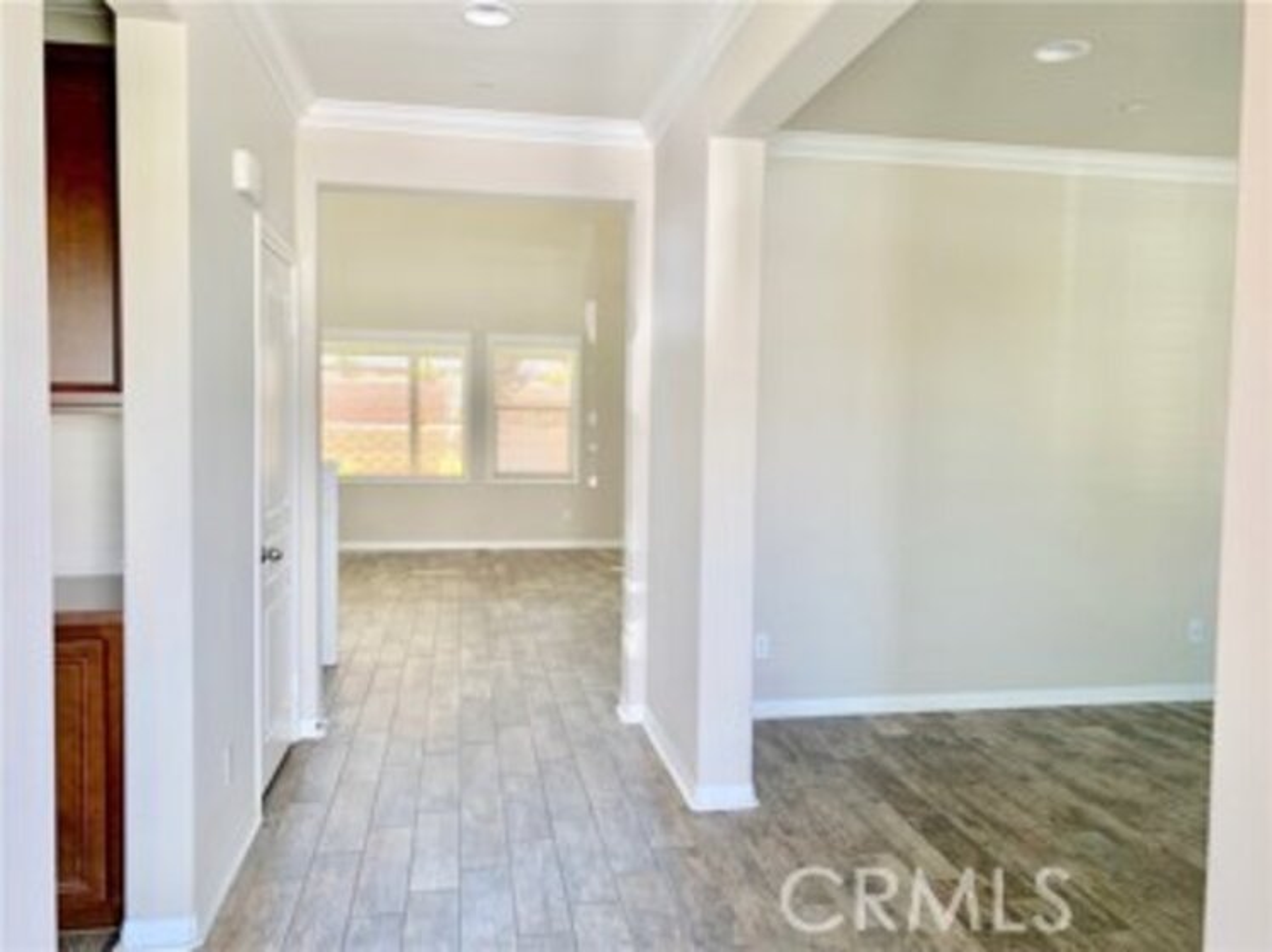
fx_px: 955
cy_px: 476
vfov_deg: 53.0
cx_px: 636
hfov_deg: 67.3
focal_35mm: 26
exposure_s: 1/90
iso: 100
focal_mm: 4.25
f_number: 1.8
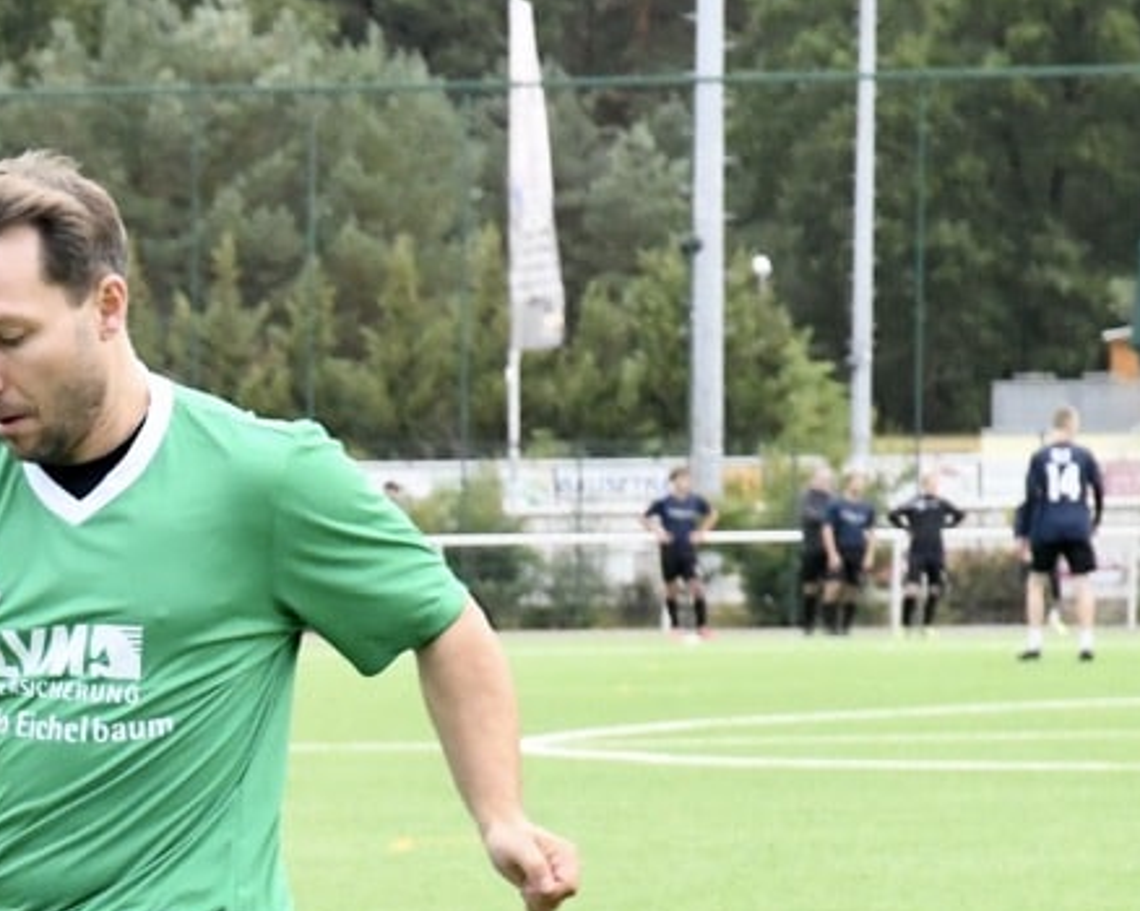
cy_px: 891
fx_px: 6475
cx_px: -60
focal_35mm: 192
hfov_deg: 10.0
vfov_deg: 8.0
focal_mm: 70
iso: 6400
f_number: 5
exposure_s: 1/1600
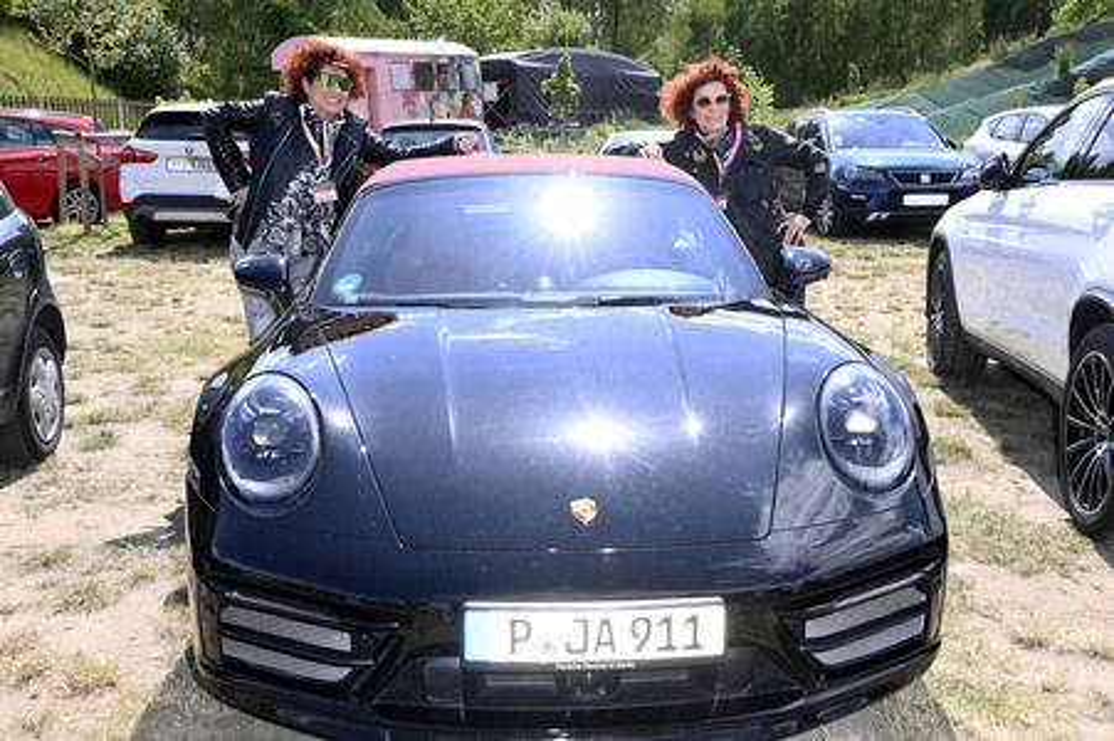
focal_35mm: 42
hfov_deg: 46.4
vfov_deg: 31.8
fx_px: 1299
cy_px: 370
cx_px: 557
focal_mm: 42
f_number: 9
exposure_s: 1/250
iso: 320
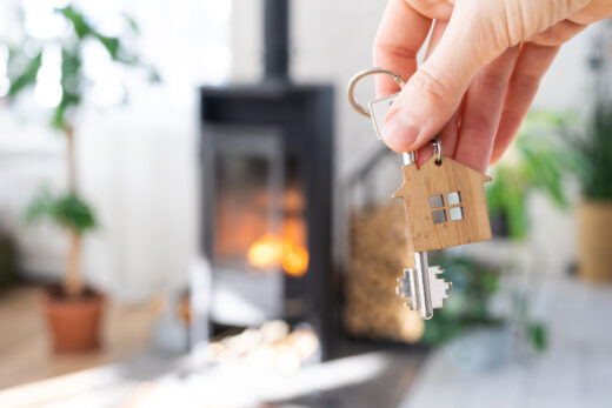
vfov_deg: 29.3
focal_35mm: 46
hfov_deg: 42.7
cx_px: 306
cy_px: 204
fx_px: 782
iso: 160
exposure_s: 1/30
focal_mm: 30.8
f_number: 4
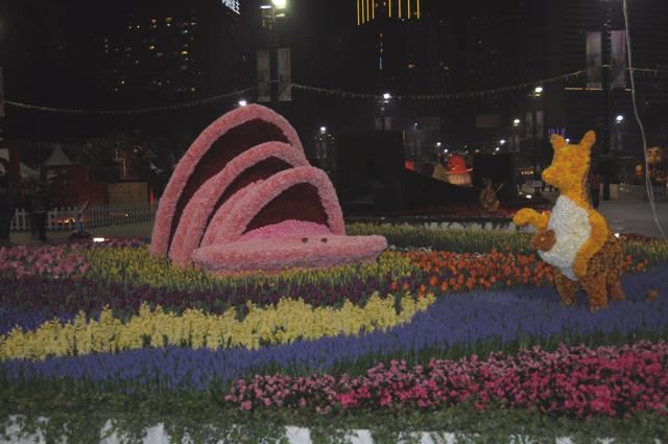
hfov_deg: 49.6
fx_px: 723
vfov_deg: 34.1
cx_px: 334
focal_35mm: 39
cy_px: 222
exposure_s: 1/100
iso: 400
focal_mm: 26
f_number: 4
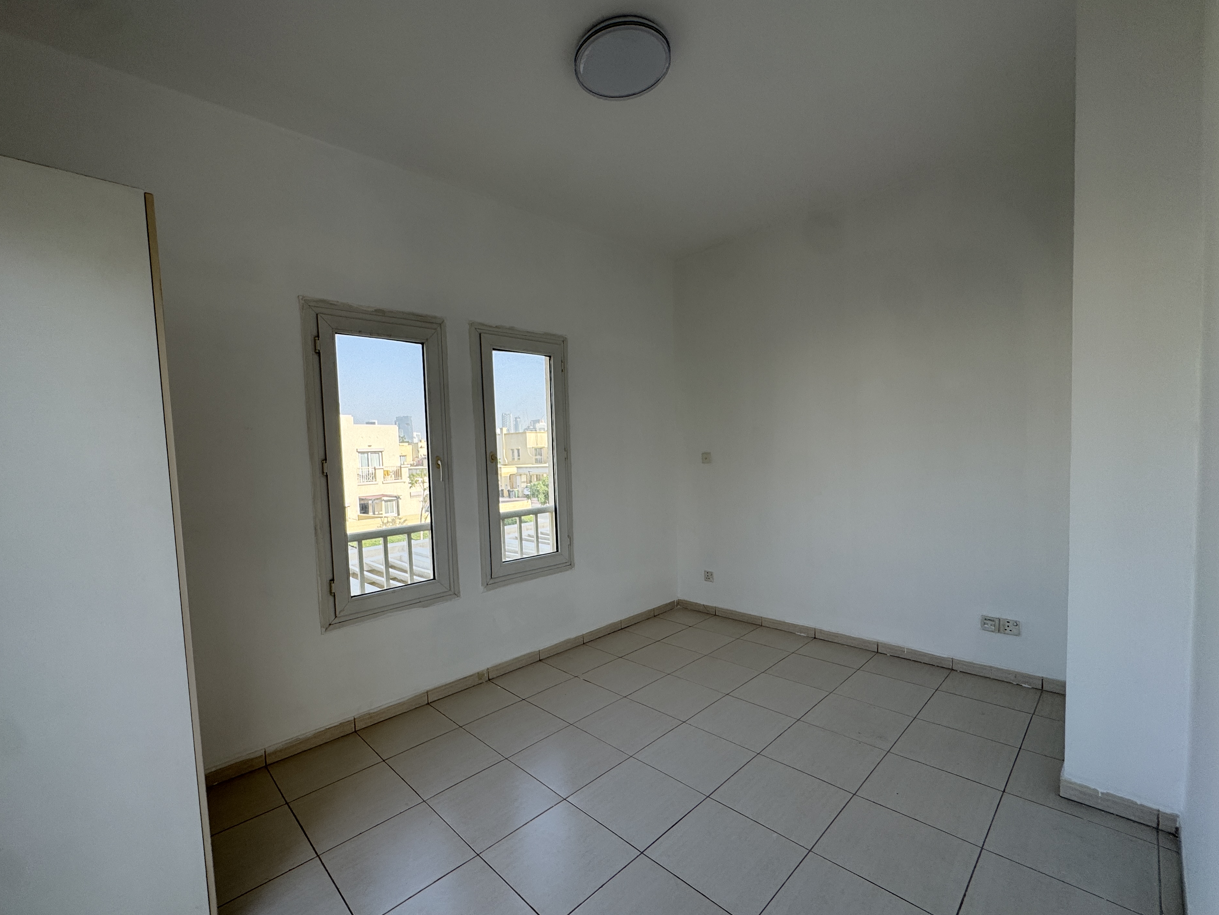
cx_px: 578
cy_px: 484
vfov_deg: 81.7
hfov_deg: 98.1
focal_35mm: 15
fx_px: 528
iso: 40
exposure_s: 1/416
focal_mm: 2.22
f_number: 2.2
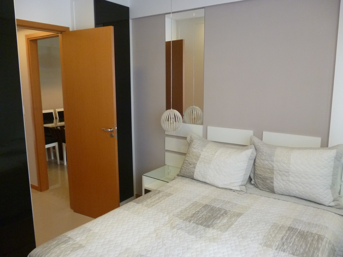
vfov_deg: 49.7
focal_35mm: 28
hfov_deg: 63.4
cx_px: 172
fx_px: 277
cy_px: 128
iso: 400
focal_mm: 5
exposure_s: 1/60
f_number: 3.1
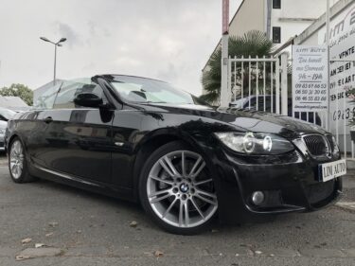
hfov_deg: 63.5
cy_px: 133
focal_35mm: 28
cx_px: 178
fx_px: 287
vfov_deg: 49.7
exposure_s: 1/174
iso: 20
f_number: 1.8
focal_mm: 3.99
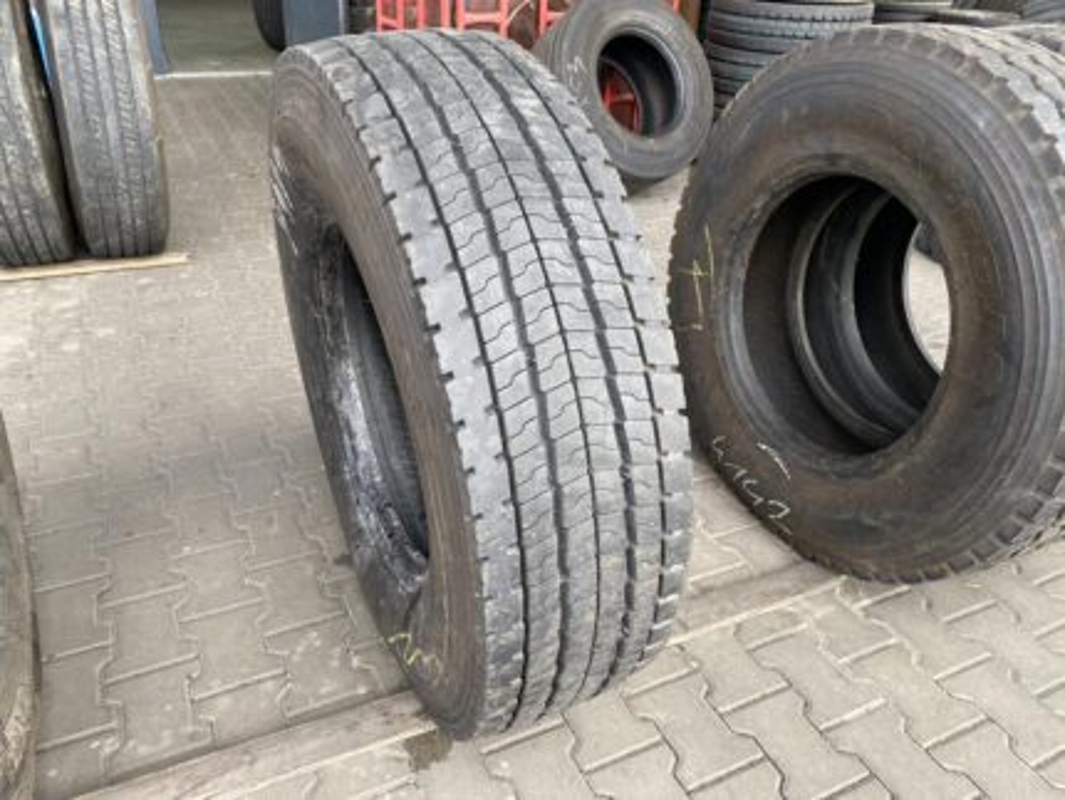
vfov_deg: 53.1
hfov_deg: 67.3
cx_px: 532
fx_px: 800
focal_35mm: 26
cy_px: 400
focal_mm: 4.25
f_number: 1.8
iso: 64
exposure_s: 1/122
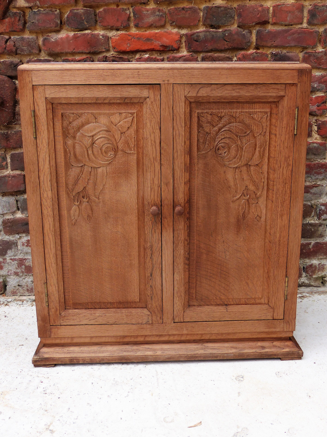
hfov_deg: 38.7
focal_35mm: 37
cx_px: 163
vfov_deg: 50.1
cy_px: 220
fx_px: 466
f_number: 4
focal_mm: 6.3
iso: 100
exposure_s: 1/200
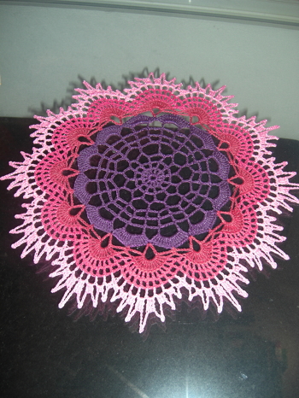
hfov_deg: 37.8
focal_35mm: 38
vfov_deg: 49.0
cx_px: 150
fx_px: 437
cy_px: 199
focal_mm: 7.9
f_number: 2.8
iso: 100
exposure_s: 1/60
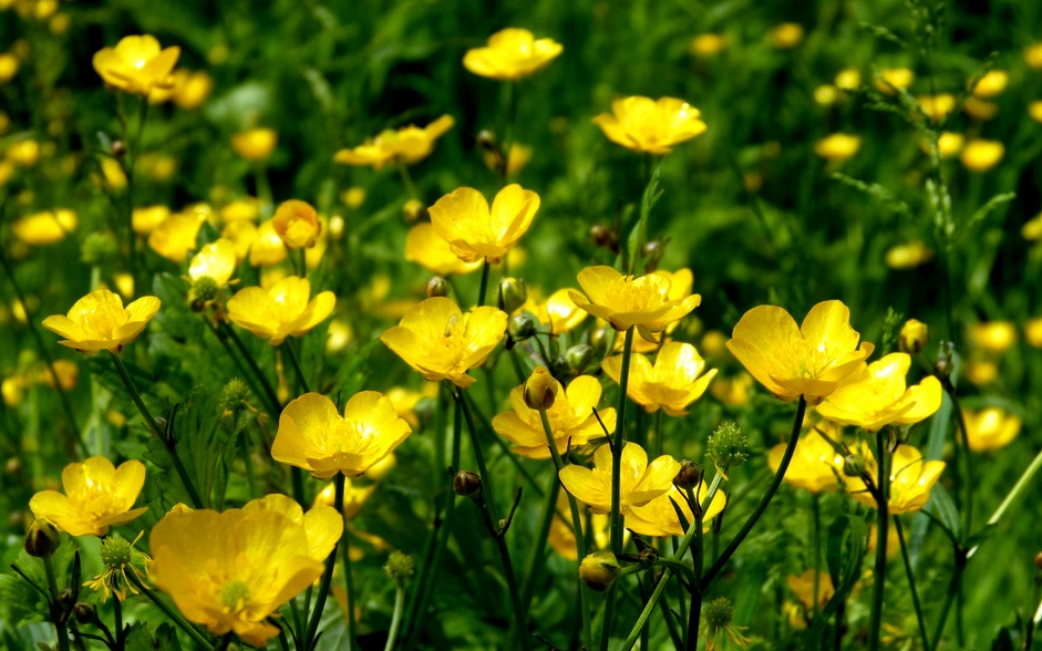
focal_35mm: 106
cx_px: 519
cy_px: 355
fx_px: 3010
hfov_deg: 19.6
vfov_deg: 12.3
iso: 100
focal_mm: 17.9
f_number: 4
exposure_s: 1/1000
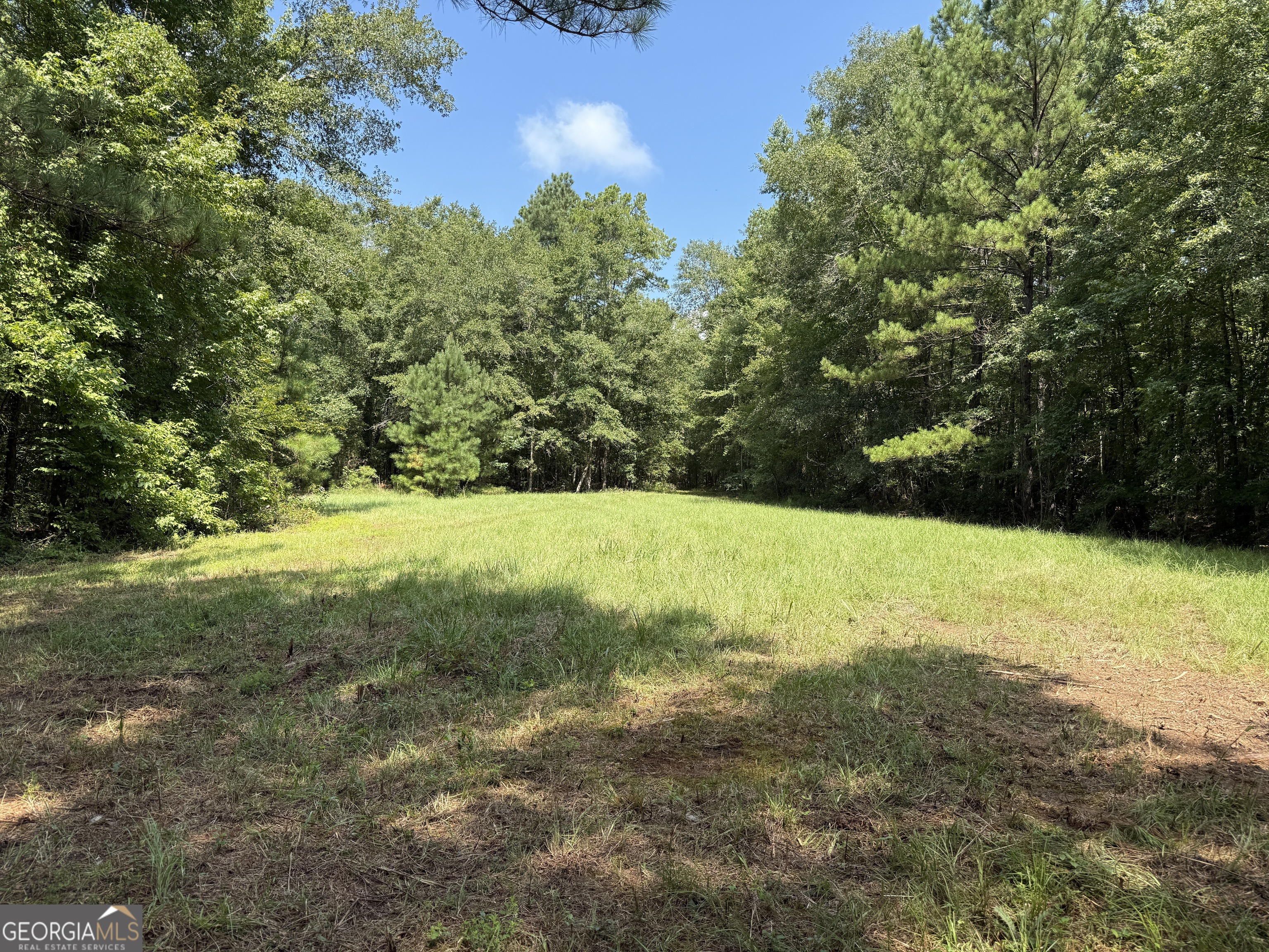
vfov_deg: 56.8
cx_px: 634
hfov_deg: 71.6
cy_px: 476
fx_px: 880
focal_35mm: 24
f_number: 1.78
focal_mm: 6.76
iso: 80
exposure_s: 1/1464
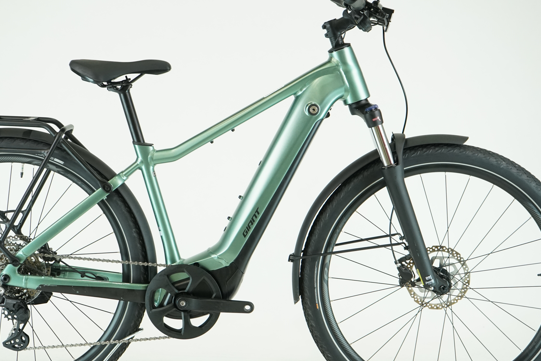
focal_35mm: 68
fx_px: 1022
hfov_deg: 29.6
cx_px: 229
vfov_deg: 20.0
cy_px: 194
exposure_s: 1/200
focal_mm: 51
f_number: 5.6
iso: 1600
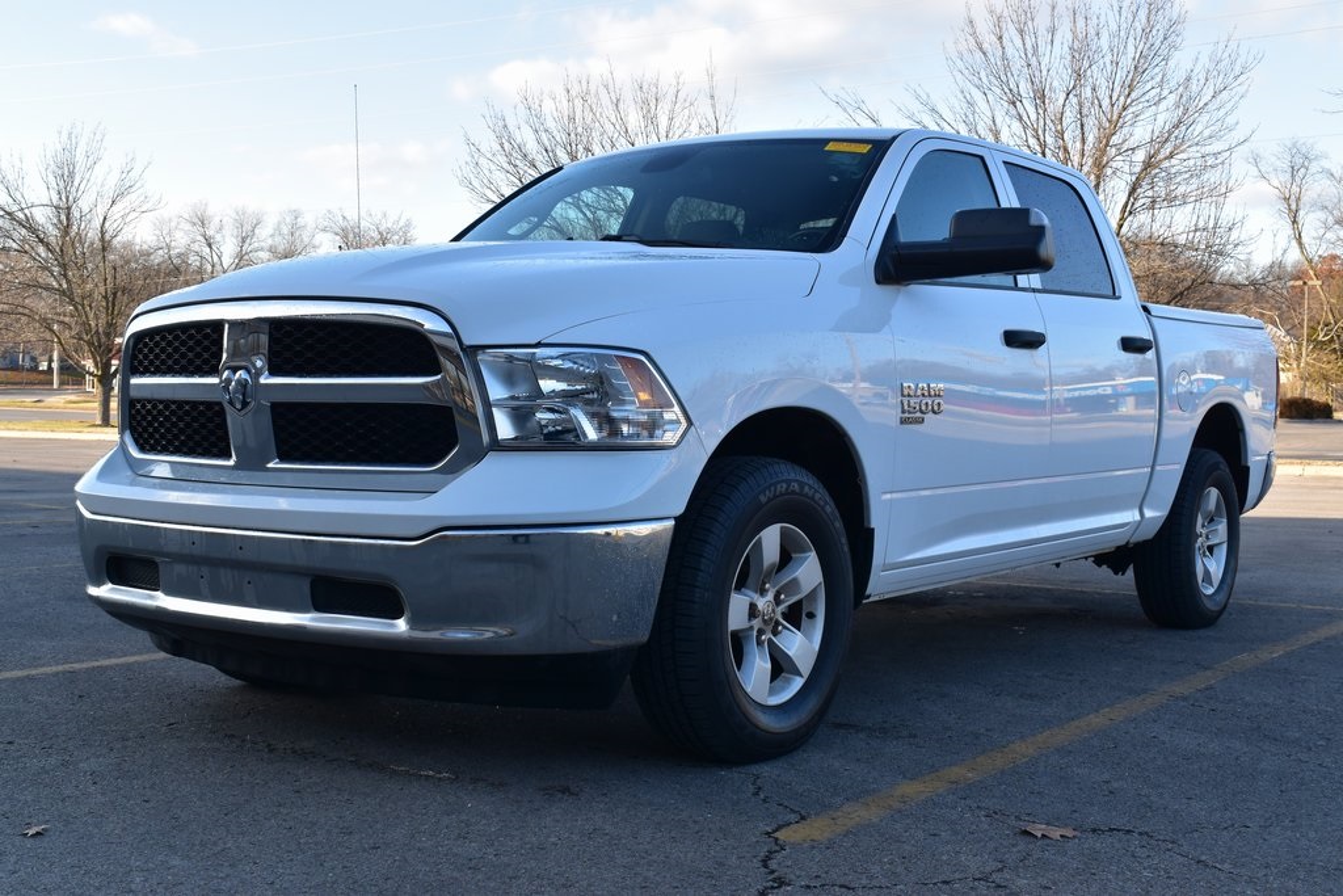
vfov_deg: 30.9
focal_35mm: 44
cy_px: 448
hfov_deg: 45.0
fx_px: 1623
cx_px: 672
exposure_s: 1/160
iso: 400
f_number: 9
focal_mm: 29
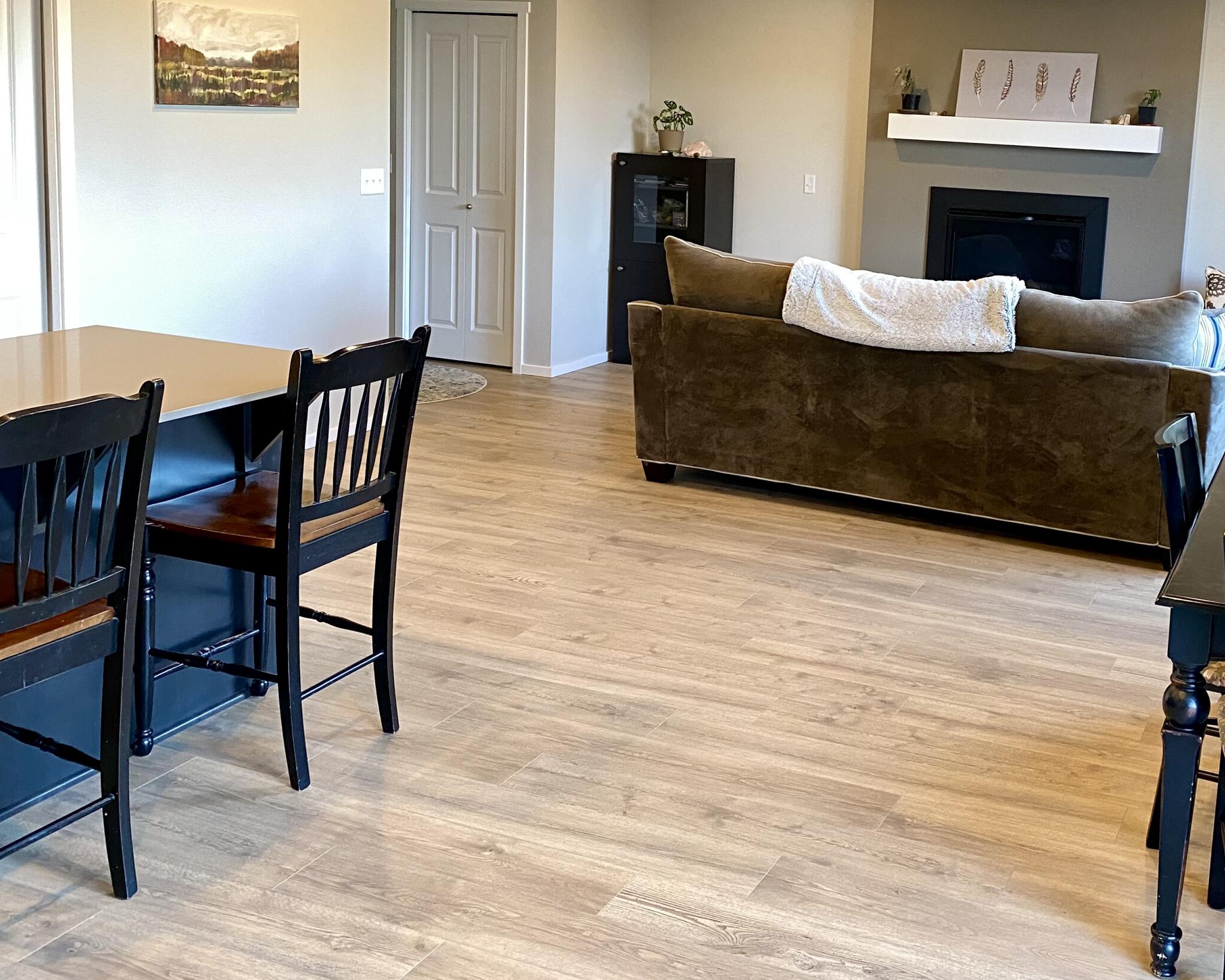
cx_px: 824
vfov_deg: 39.6
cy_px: 325
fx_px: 1342
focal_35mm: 37
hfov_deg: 48.2
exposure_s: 1/60
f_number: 1.8
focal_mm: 4.25
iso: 200
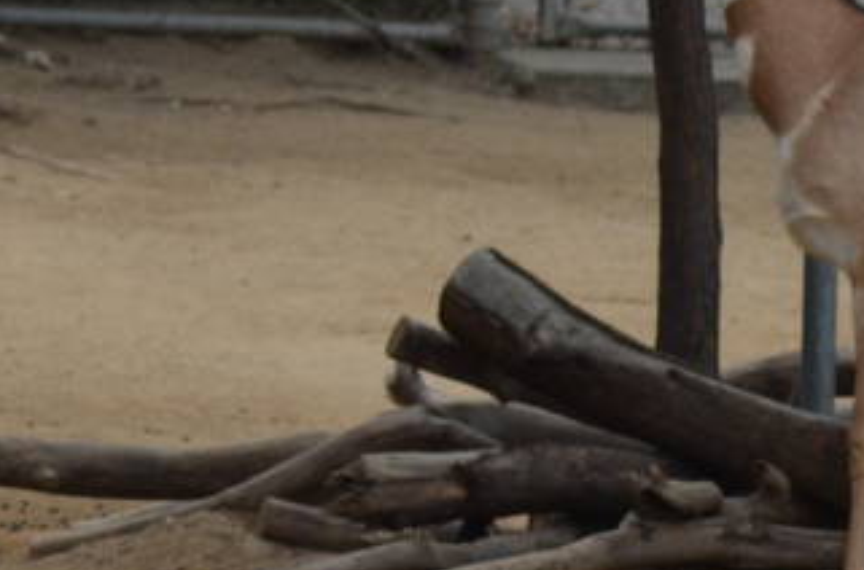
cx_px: -1039
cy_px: 422
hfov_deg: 3.9
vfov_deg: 2.6
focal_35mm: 524
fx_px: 12539
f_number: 5.6
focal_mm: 70
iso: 360
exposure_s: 1/500
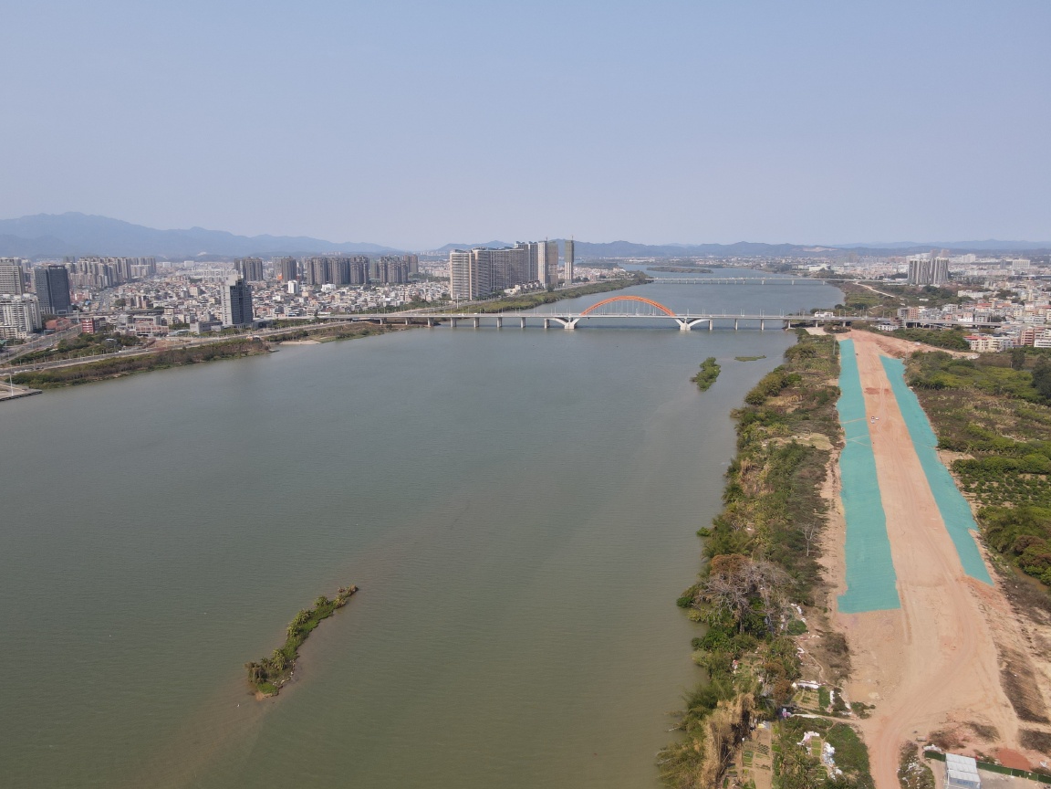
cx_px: 511
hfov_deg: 69.4
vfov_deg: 54.9
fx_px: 759
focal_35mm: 25
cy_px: 404
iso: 100
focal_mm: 4.5
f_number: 2.8
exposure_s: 1/725
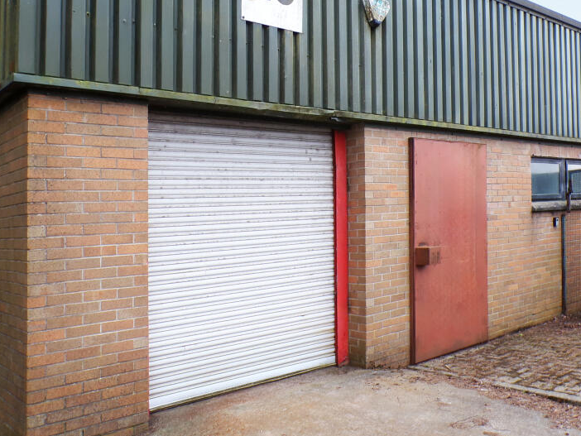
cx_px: 352
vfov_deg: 40.2
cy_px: 144
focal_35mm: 35
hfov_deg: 52.2
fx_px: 588
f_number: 4.4
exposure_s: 1/75
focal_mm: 4.3
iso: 100
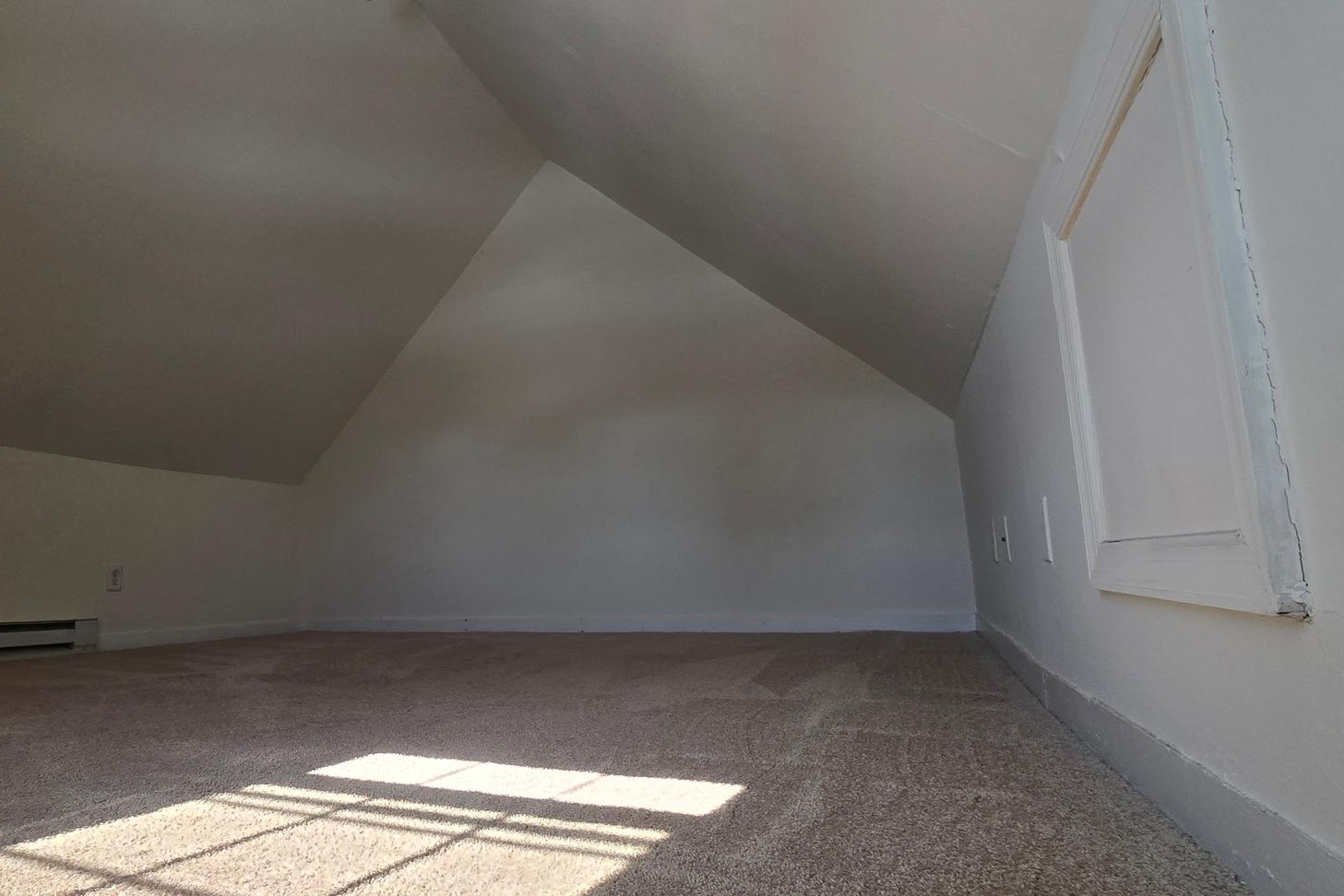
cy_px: 442
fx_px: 709
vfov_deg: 64.6
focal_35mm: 19
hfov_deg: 85.3
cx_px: 510
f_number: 2.2
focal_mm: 2.2
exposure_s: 1/359
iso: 125
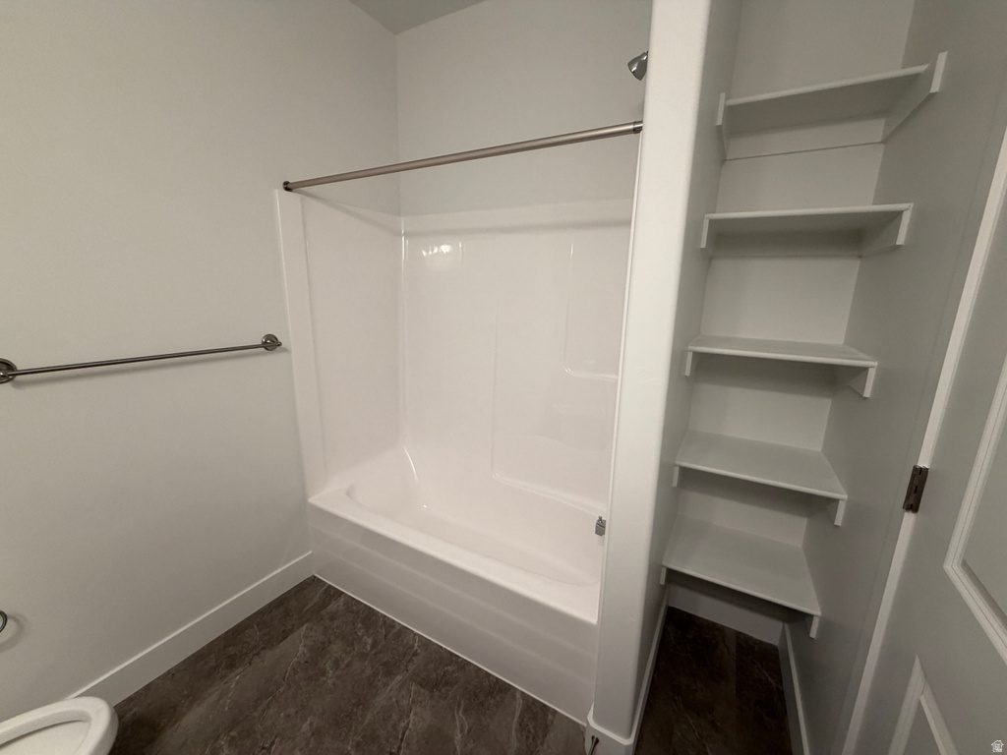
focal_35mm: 14
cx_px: 504
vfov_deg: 85.7
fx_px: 407
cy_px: 378
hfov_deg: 102.1
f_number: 2.2
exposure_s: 1/120
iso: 250
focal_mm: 2.22
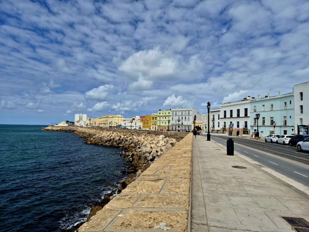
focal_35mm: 23
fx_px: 205
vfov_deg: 58.9
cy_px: 116
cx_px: 154
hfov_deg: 73.9
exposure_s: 1/5000
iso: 25
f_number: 1.8
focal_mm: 5.4
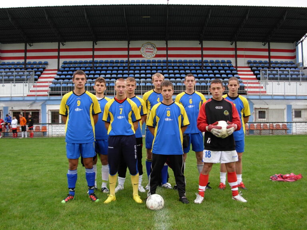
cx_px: 154
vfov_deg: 37.7
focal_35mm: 38
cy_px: 115
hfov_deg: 49.0
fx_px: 337
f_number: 2.9
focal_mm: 6.3
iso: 79
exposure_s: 1/171
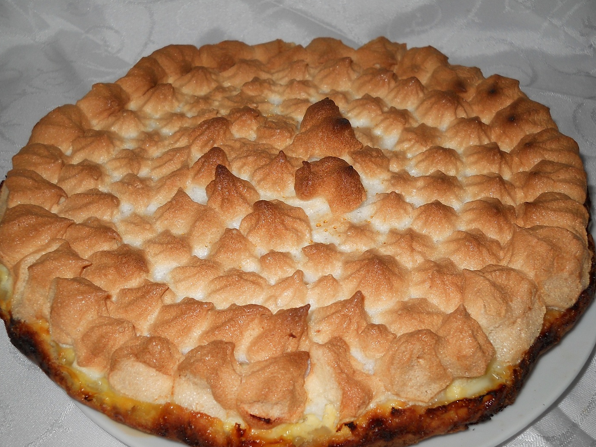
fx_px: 723
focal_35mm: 42
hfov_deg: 44.8
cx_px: 294
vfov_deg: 34.4
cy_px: 221
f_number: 5.5
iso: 80
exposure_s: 1/30
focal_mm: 6.72
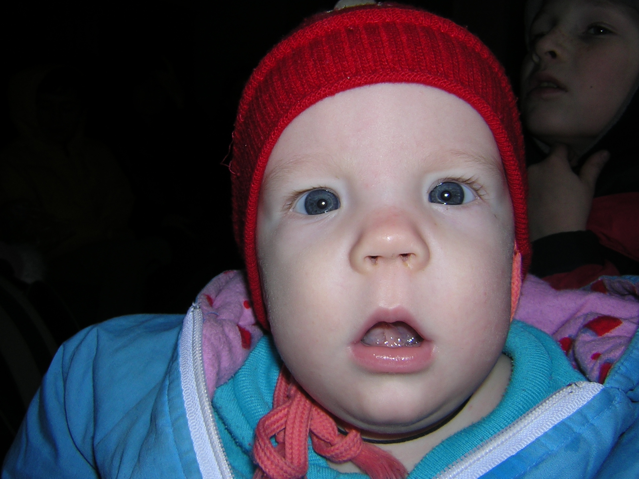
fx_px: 665
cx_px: 320
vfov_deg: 39.7
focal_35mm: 36
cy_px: 240
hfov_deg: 51.4
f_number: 5.2
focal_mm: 4.7
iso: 100
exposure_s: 1/60.1
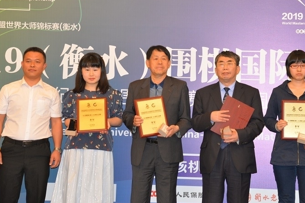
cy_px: 71
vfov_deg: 12.8
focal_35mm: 107
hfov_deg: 19.0
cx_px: 202
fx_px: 906
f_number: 5
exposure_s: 1/80
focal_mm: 75
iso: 1000
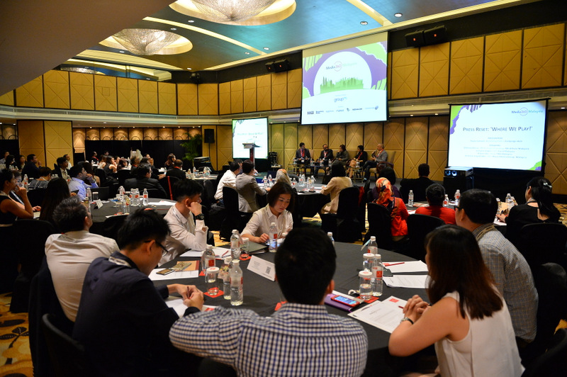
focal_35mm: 24
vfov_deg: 53.1
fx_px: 378
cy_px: 188
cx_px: 284
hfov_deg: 73.8
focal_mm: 24
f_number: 4
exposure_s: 1/125
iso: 3200
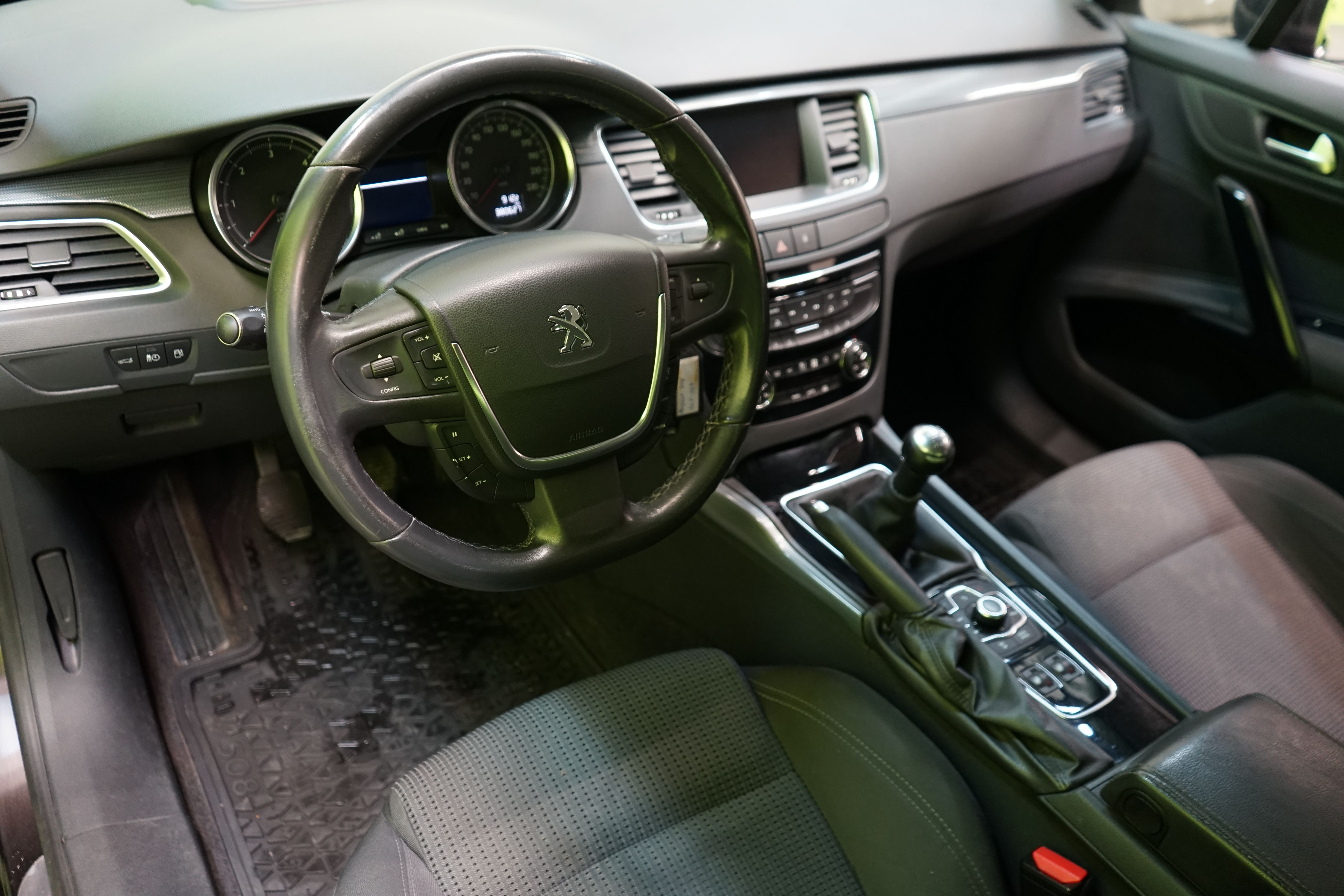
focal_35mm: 28
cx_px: 672
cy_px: 448
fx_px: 1045
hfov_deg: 65.5
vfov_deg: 46.4
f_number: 3.5
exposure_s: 1/30
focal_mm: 28
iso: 1250
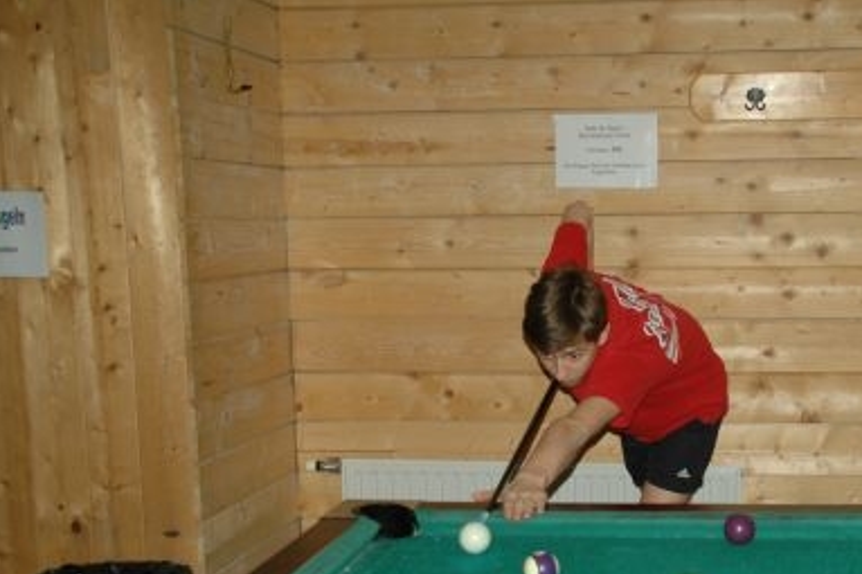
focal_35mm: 56
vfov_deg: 24.0
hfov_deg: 35.2
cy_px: 410
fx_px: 1340
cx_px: 601
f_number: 4
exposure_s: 1/60
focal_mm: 26
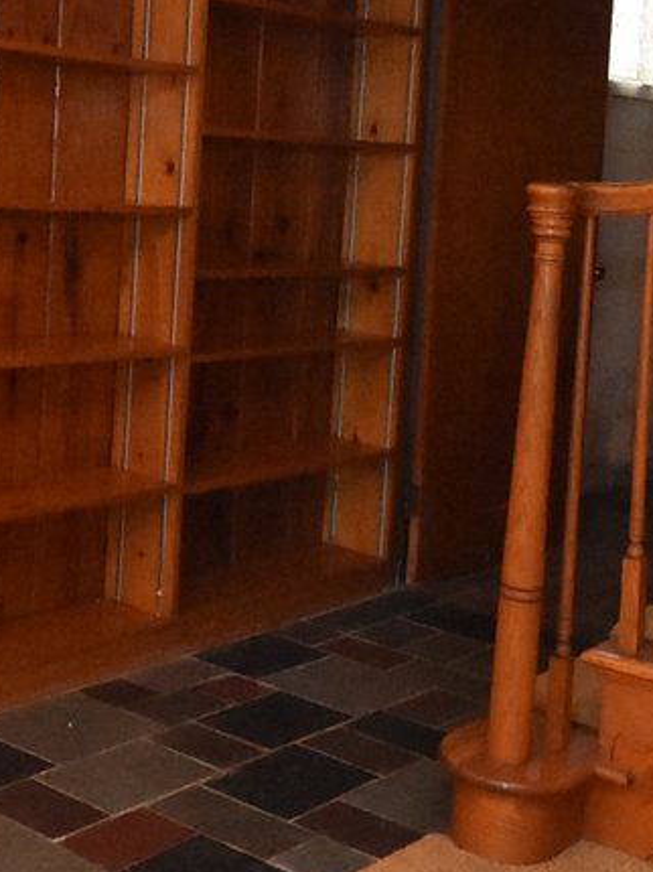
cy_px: 255
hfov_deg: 25.6
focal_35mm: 57
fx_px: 1435
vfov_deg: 33.3
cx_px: 280
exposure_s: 1/60
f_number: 4
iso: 6400
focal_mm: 10
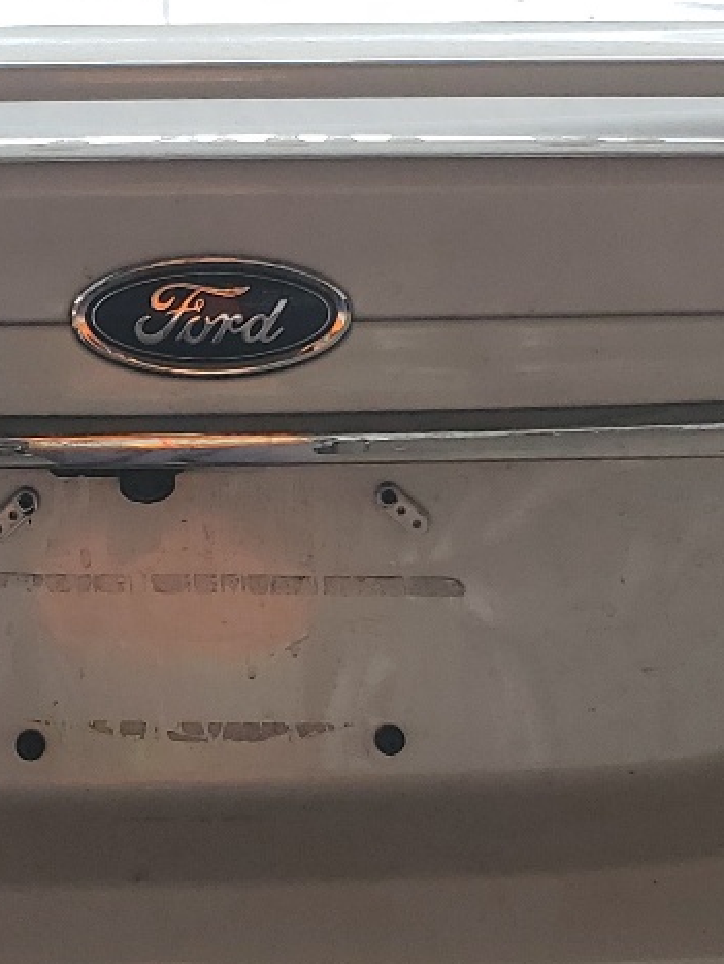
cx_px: 171
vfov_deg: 22.0
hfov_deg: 16.5
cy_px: 564
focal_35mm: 89
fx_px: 2479
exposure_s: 1/303
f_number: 1.5
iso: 50
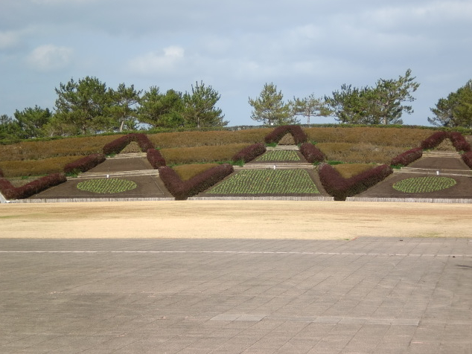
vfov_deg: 13.8
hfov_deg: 18.4
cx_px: 235
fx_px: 1460
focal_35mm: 107
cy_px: 176
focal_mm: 18.9
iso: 64
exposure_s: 1/320
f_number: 5.9
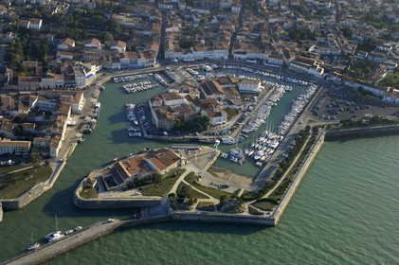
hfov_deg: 29.9
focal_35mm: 68
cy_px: 132
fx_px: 748
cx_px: 200
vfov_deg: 20.1
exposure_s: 1/500
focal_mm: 45
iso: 100
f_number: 5
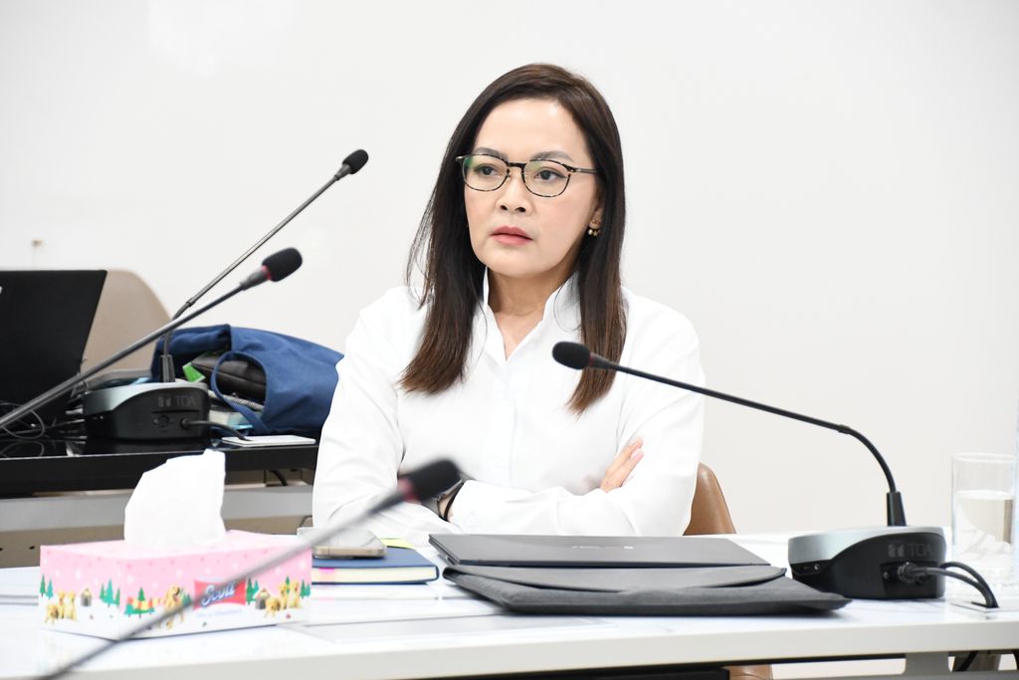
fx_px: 4926
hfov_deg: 11.8
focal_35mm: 174
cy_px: 340
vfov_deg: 7.9
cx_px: 510
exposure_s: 1/50
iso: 3600
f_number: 5.6
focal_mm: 116
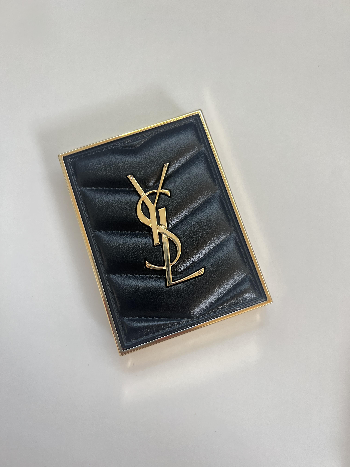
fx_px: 351
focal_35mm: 26
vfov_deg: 67.3
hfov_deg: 53.1
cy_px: 234
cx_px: 175
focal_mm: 5.7
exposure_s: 1/120
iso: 100
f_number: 1.5
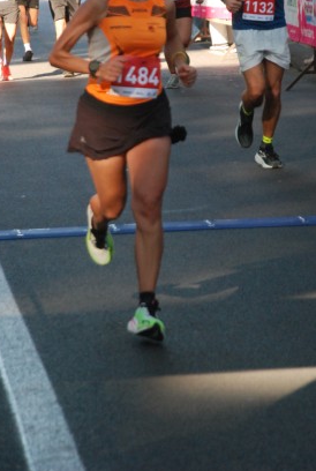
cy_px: 132
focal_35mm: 210
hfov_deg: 6.6
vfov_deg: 9.8
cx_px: 200
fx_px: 2747
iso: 1000
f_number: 5.6
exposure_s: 1/400
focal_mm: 95
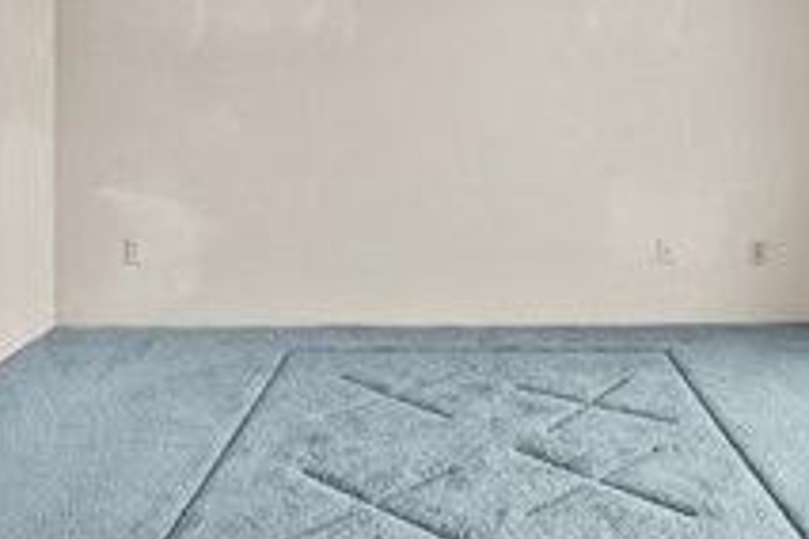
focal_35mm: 39
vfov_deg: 32.8
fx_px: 876
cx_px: 452
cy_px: 78
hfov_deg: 49.4
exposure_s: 1/4
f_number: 6.3
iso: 250
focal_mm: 13
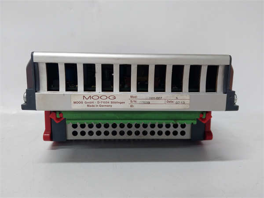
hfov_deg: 65.3
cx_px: 132
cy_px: 99
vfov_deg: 51.4
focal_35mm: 27
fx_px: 206
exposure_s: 1/33
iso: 205
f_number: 2
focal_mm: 3.79
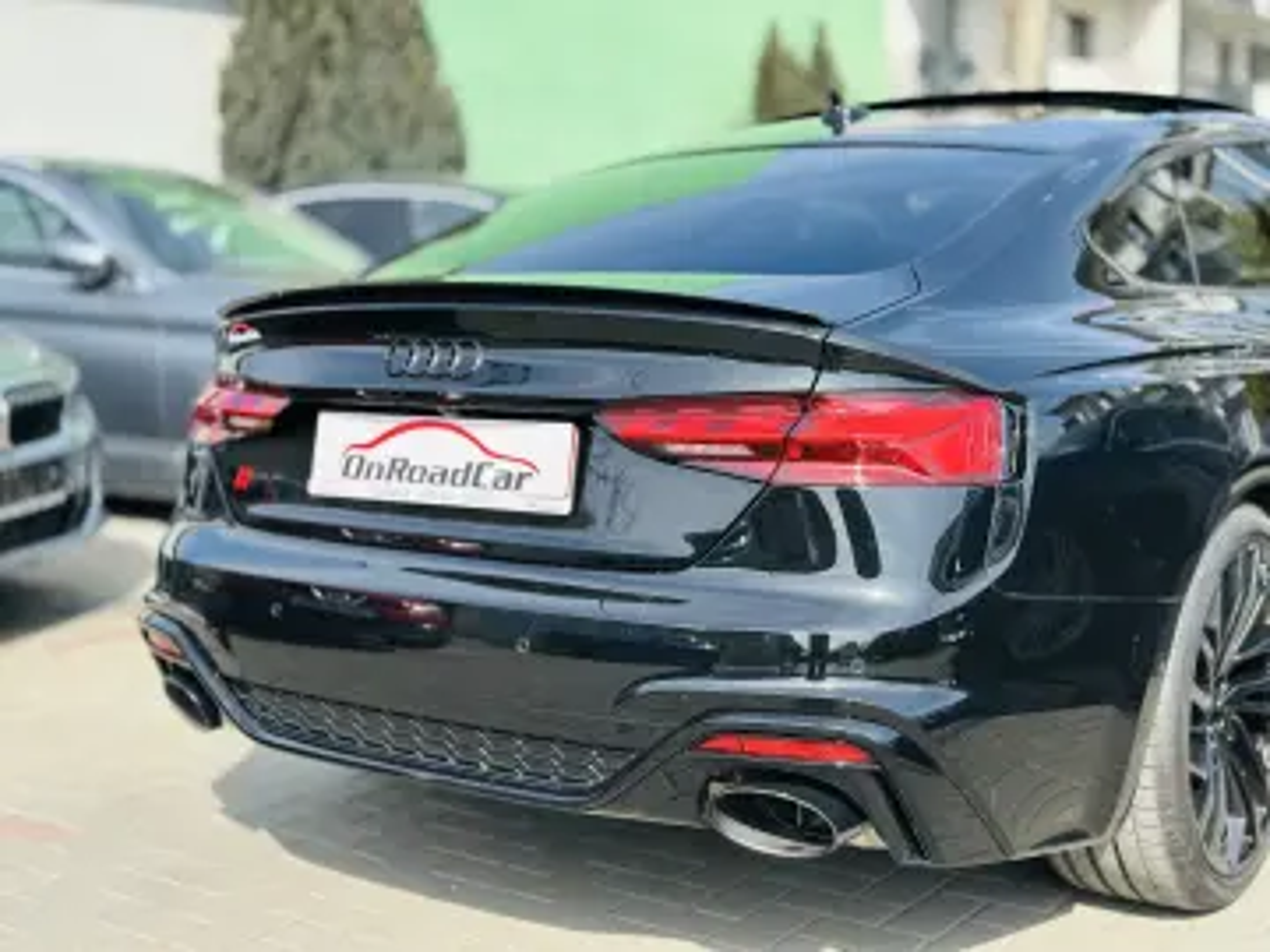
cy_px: 476
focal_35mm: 48
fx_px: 1761
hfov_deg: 39.7
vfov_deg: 30.3
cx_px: 635
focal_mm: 6.86
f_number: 1.78
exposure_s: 1/1639
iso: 80
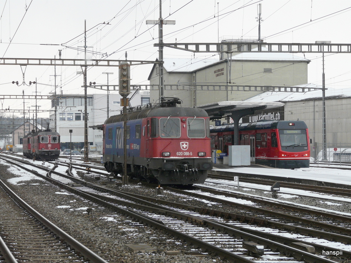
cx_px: 176
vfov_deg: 17.4
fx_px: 862
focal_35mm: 85
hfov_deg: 23.0
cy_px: 132
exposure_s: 1/200
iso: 100
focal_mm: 14
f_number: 4.5
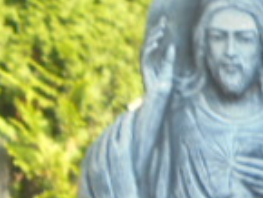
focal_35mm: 216
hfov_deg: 8.6
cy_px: 360
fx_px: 1642
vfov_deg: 6.7
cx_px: 557
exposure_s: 1/80
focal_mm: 8.9
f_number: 4.8
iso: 100
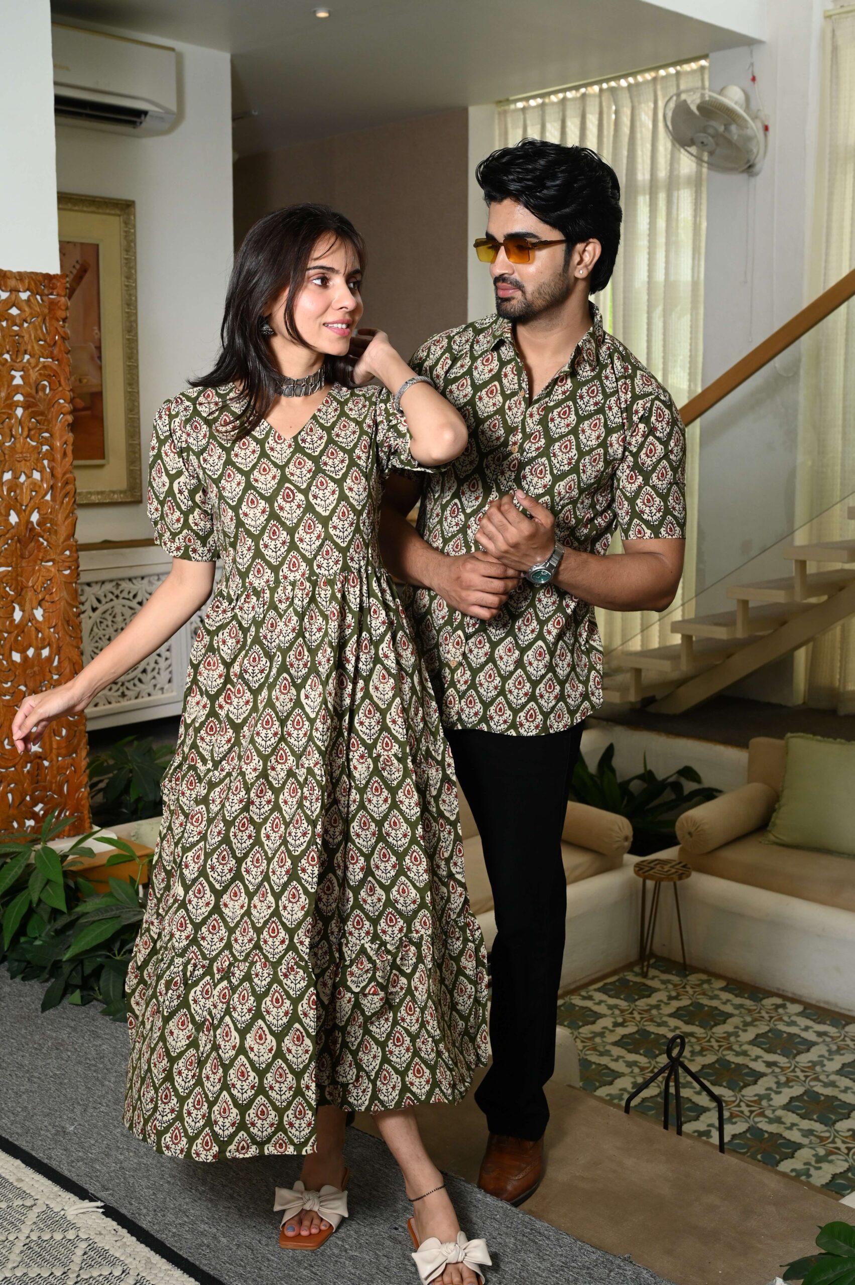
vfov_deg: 49.6
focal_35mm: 39
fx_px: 1391
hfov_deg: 34.2
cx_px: 428
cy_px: 642
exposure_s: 1/160
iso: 640
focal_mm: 39
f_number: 7.1
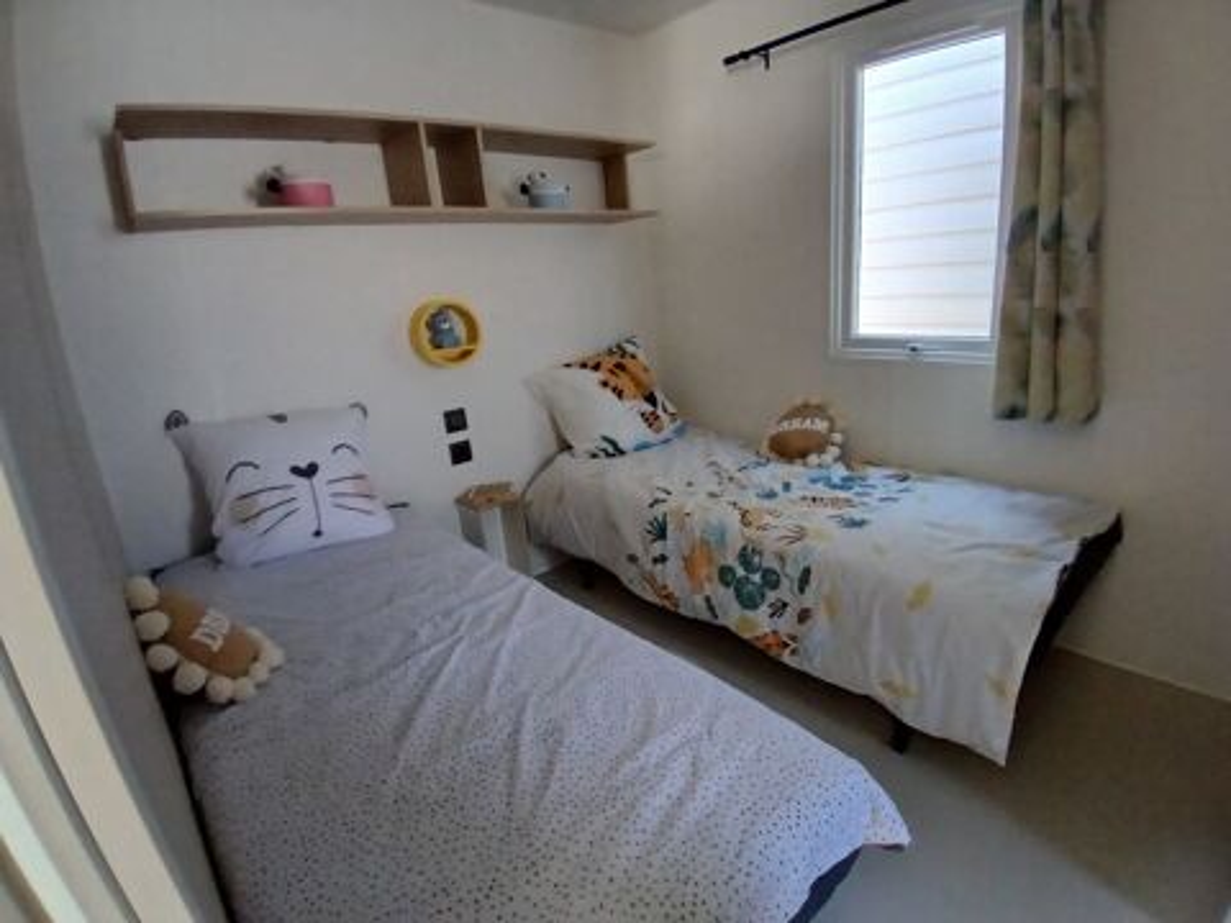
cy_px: 462
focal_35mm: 17
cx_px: 616
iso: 160
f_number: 2.2
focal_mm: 1.4
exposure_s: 1/33.3
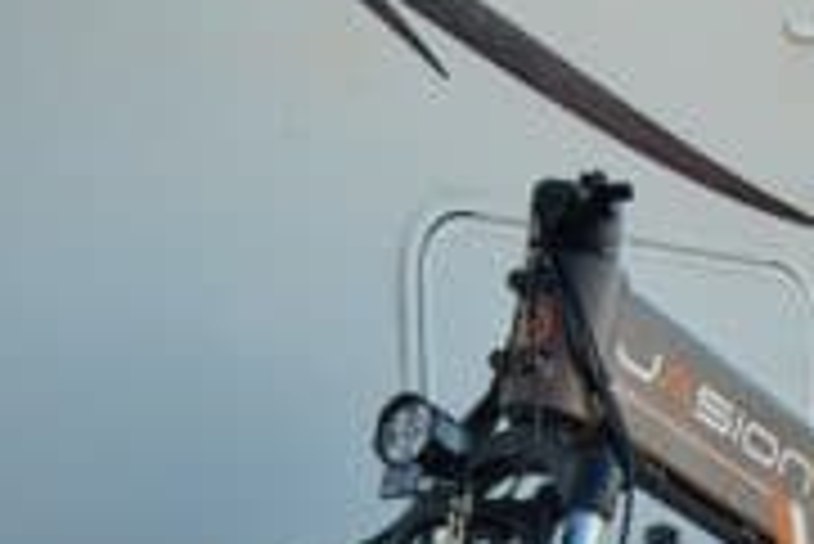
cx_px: 841
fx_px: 2104
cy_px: 794
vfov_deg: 13.9
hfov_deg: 21.0
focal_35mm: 93
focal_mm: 16
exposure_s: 1/250
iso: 200
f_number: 4
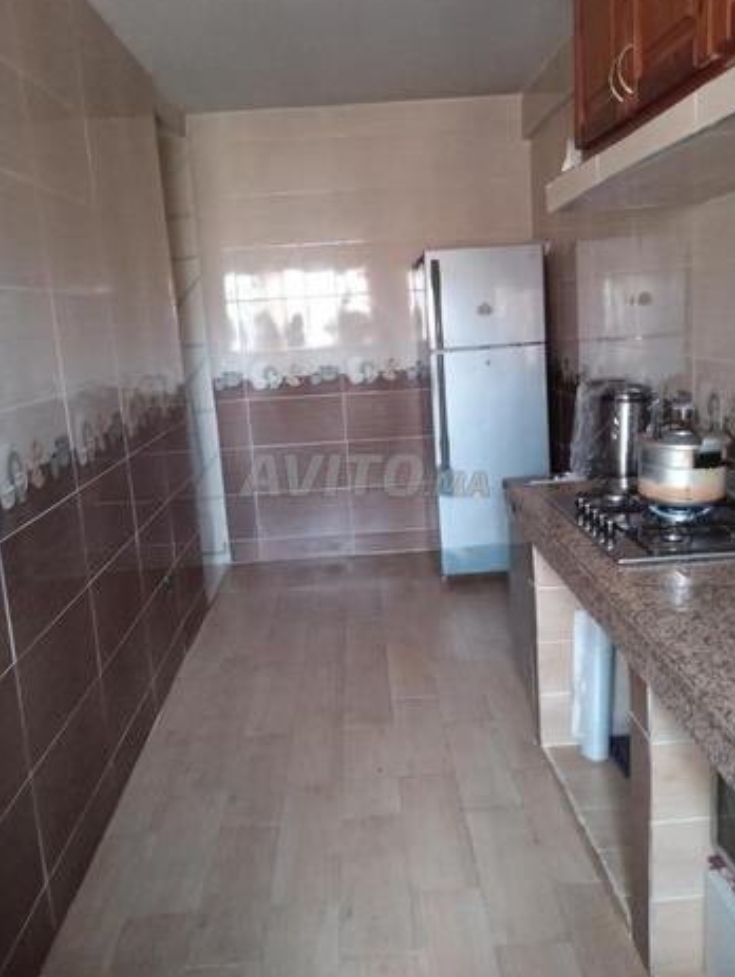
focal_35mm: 29
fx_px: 820
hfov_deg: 48.3
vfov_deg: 61.6
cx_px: 363
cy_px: 475
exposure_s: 1/25
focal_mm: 3.43
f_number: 2.2
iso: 882
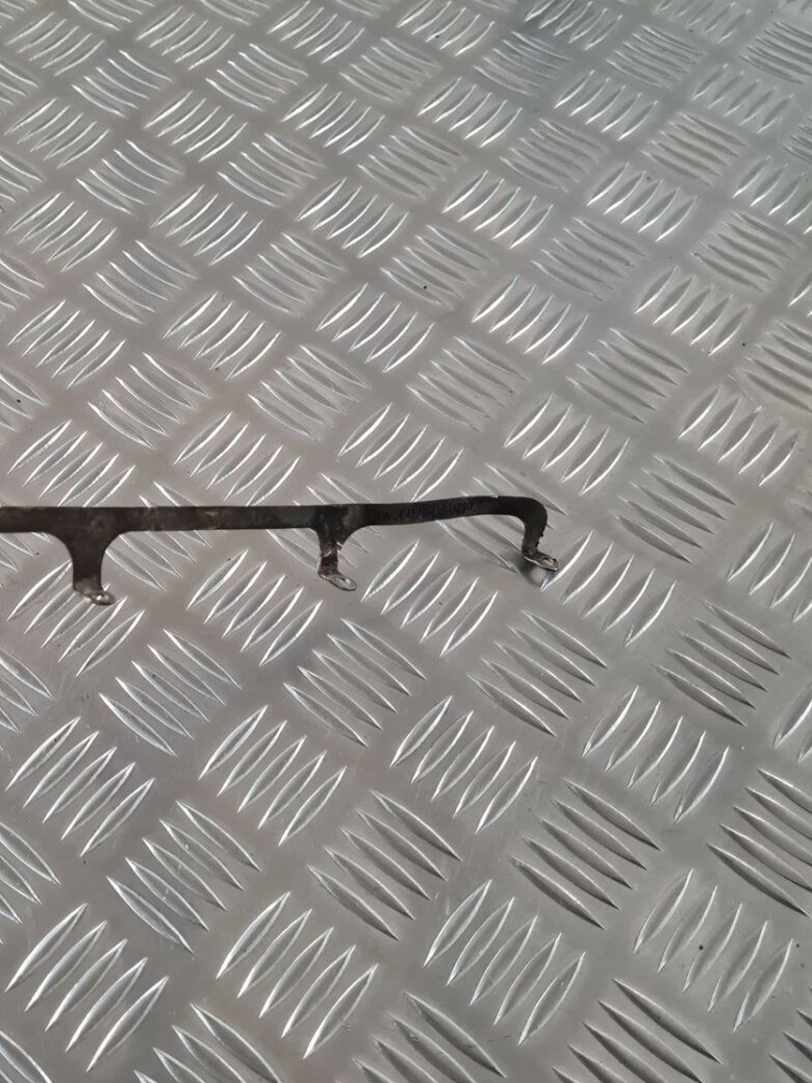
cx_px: 120
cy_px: 537
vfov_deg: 52.6
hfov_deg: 38.6
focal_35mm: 35
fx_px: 1095
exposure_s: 1/50
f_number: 1.8
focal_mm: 5.4
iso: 500
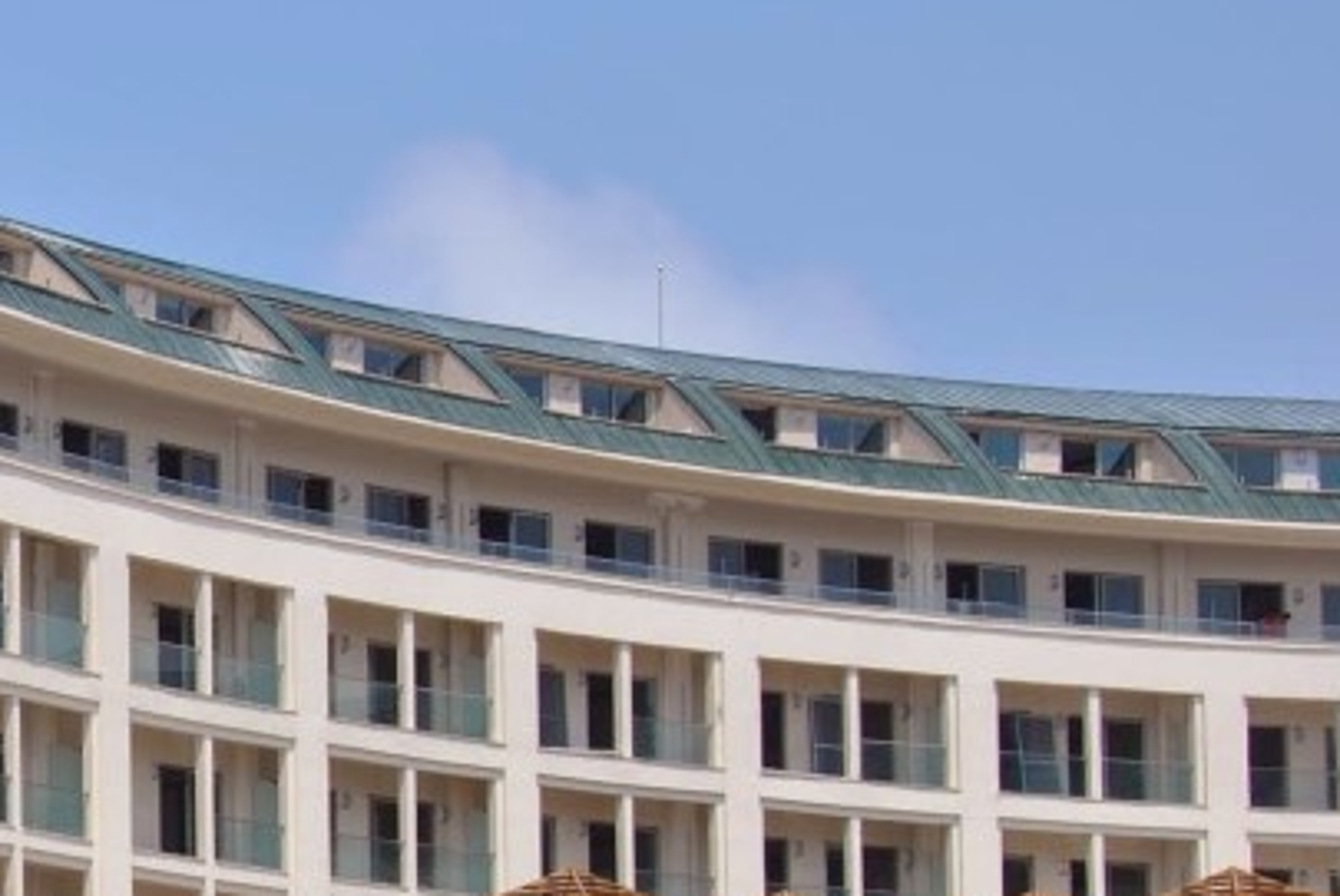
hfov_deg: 12.8
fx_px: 5701
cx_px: -544
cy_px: 946
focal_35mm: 153
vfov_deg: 8.9
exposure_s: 1/320
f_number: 9
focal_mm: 36
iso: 100
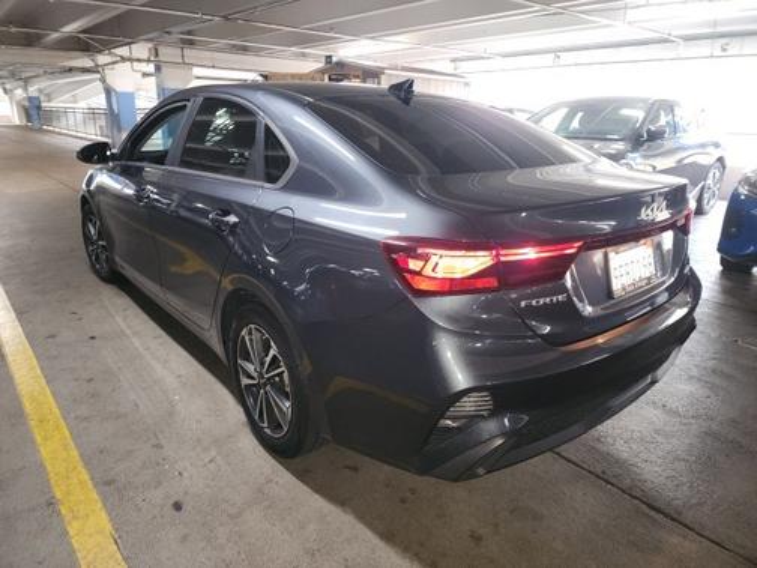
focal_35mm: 23
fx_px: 503
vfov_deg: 58.9
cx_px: 378
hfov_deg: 73.9
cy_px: 284
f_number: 1.8
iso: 526
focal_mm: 6.4
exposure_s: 1/9.99
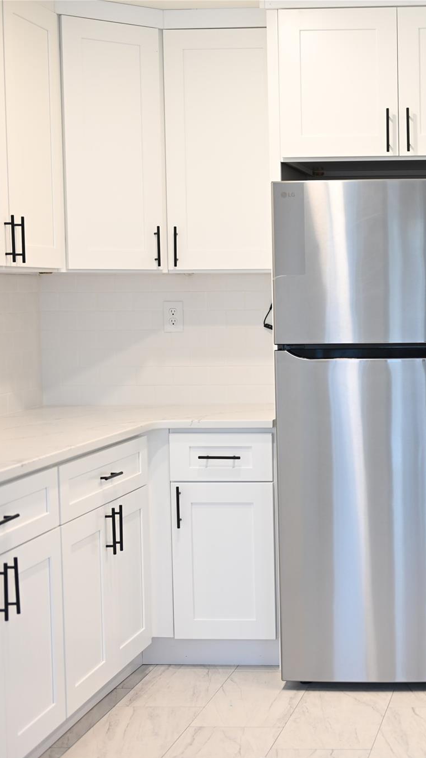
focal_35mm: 63
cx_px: 478
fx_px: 1265
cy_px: 379
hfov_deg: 18.3
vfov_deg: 33.3
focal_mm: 40
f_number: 2.8
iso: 450
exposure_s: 1/125
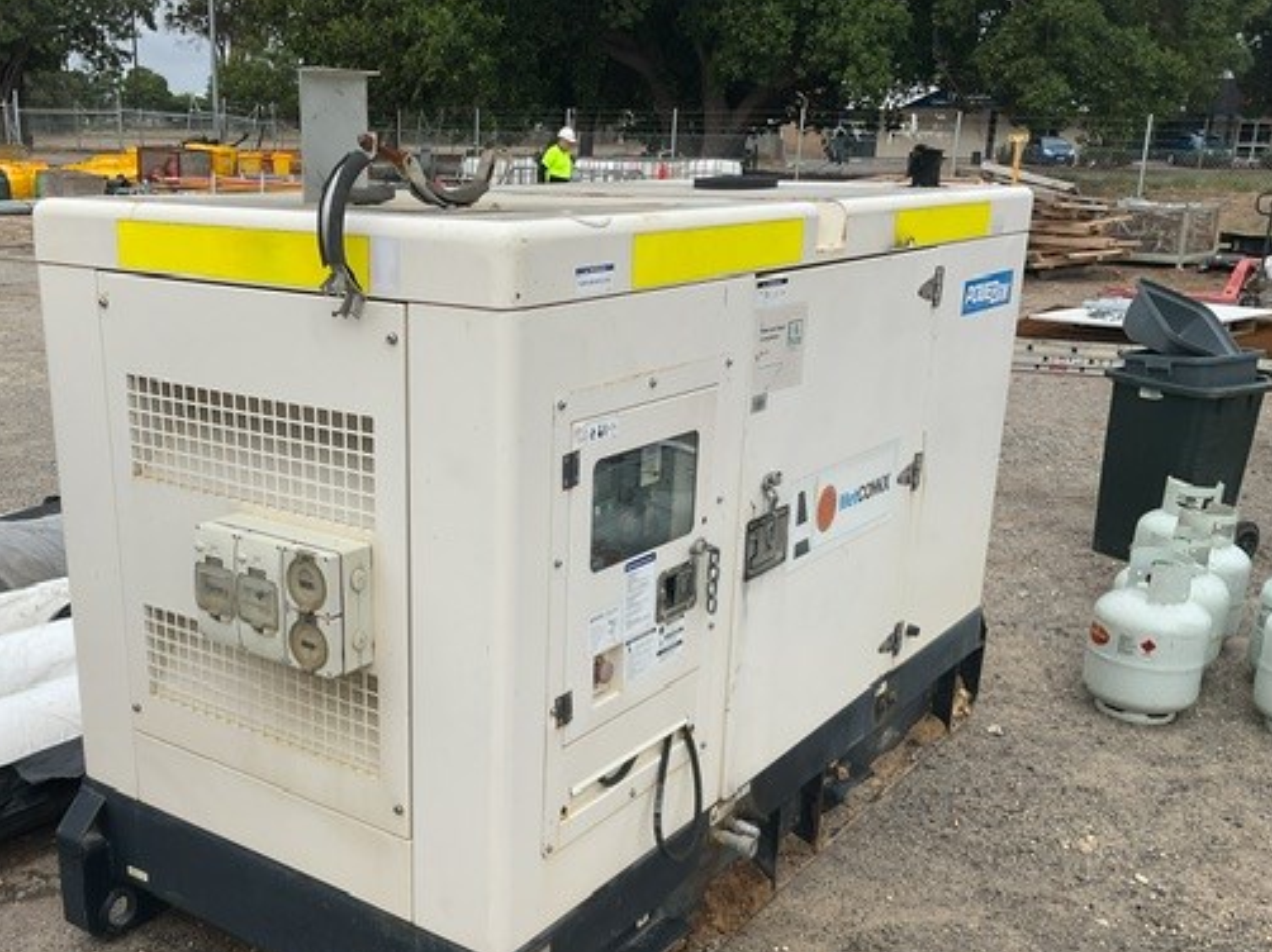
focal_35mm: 37
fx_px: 1359
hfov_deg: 49.6
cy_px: 585
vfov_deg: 38.4
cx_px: 474
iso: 16
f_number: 1.8
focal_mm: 3
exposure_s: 1/739
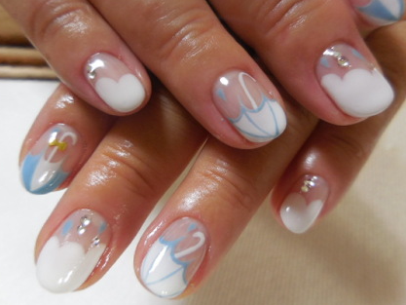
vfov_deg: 46.6
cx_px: 213
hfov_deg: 59.9
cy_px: 127
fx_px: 352
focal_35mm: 30
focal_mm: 4.5
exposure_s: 1/30
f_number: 3.3
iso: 250
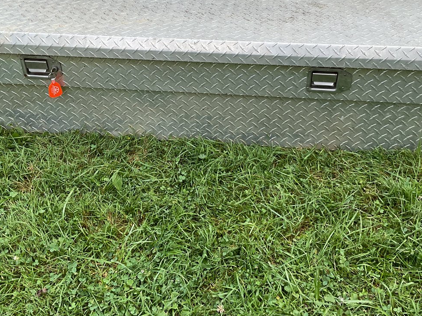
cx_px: 199
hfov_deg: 42.1
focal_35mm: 45
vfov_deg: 32.0
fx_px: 549
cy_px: 117
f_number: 1.8
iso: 16
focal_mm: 3
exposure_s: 1/432
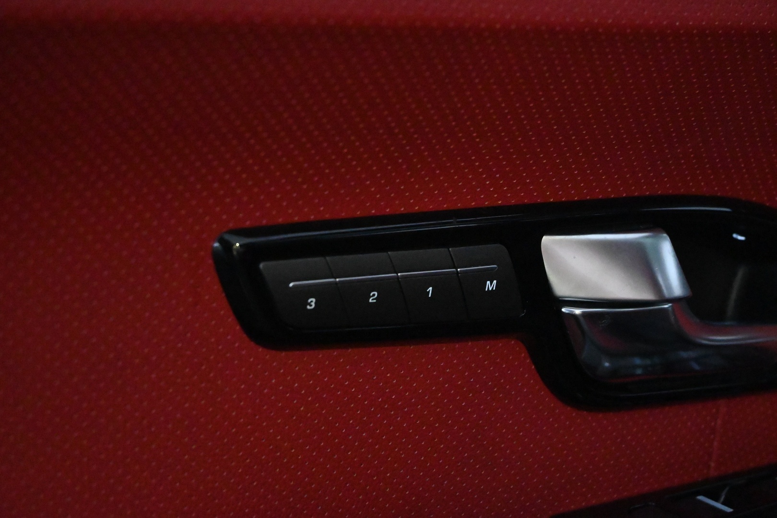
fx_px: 1522
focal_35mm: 70
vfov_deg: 19.3
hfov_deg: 28.6
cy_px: 259
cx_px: 388
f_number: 6
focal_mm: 47
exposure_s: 1/80
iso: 16000
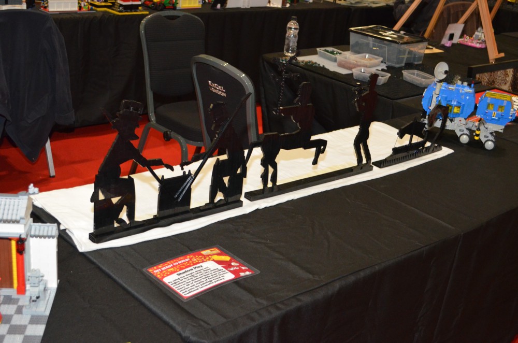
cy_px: 172
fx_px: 689
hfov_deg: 41.2
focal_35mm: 48
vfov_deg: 27.9
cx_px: 259
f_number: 4.8
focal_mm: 32
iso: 3200
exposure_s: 1/60
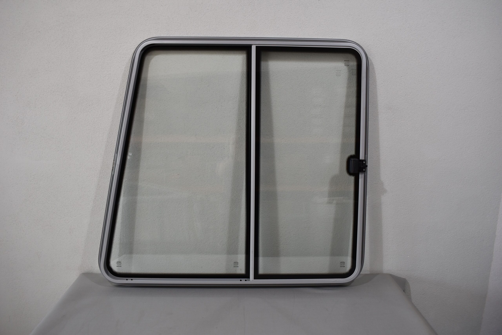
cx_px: 251
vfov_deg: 47.9
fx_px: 376
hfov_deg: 67.4
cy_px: 168
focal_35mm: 27
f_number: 5.6
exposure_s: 1/125
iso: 250
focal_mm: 18
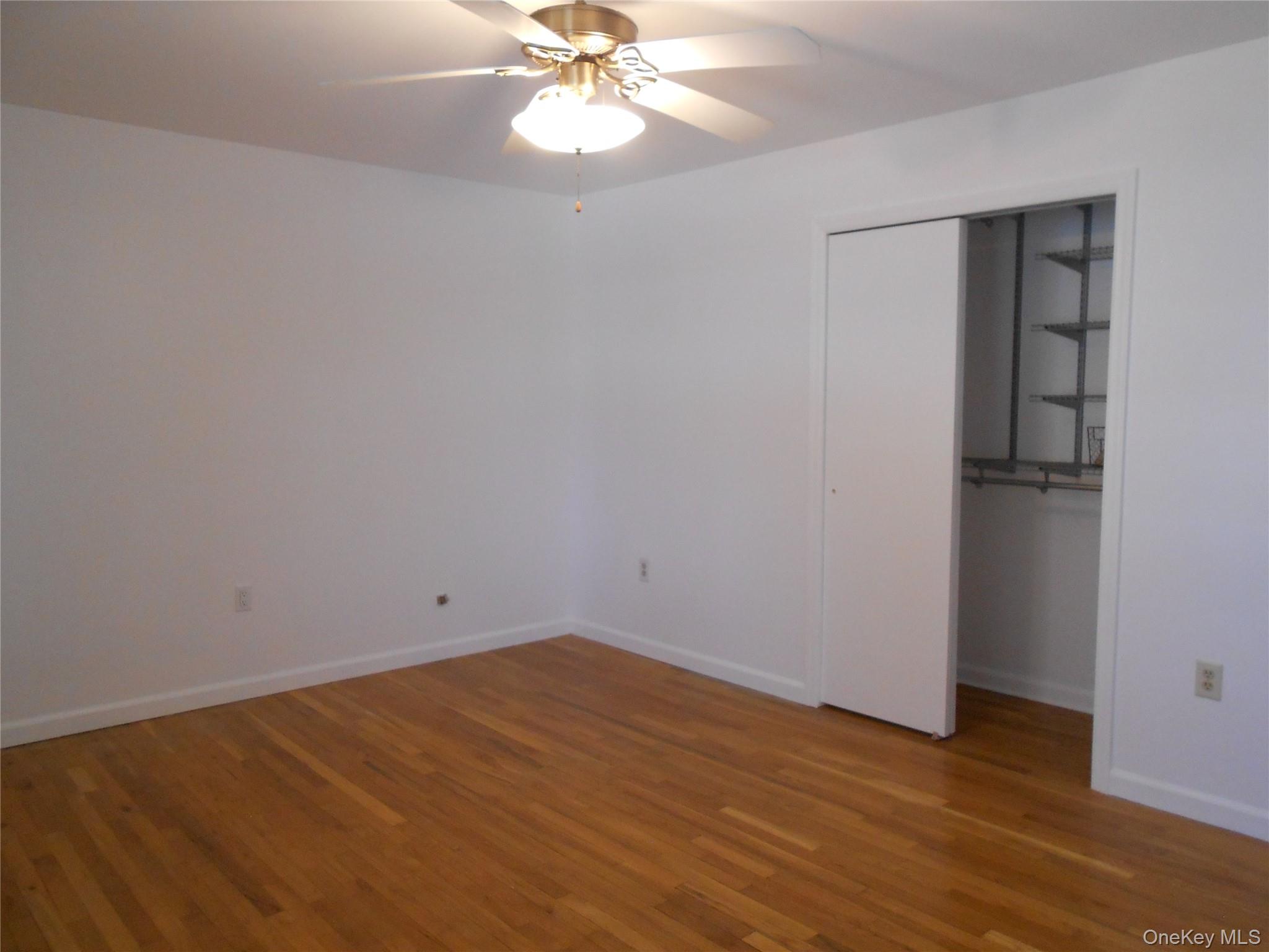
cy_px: 476
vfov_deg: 53.1
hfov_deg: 67.3
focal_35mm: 26
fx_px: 953
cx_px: 634
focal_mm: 4.6
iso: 400
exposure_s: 1/30
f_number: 3.5
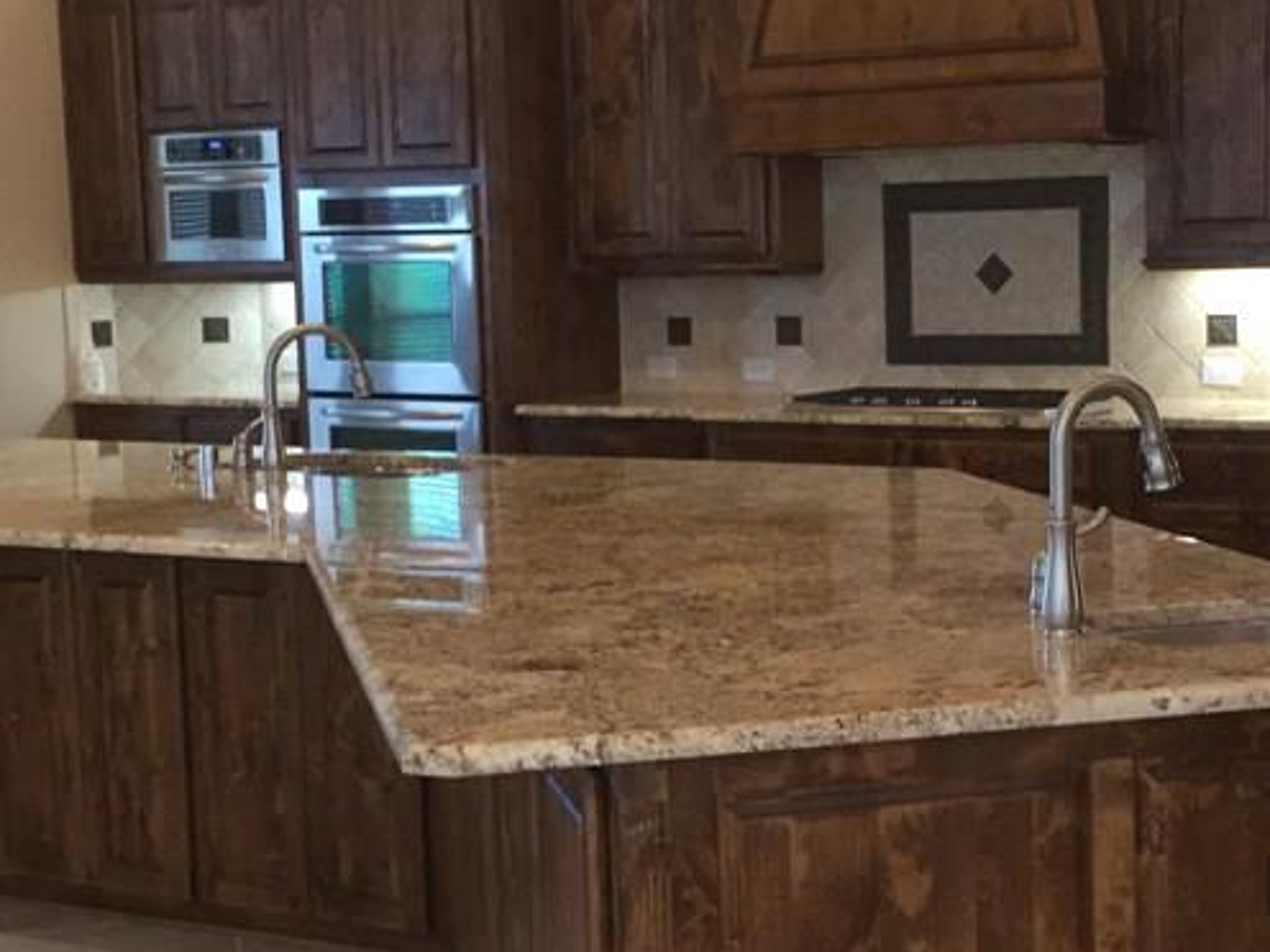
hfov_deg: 30.1
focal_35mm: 64
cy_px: 486
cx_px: 819
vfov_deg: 22.9
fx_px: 2348
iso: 160
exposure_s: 1/30
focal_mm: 3.3
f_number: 2.4
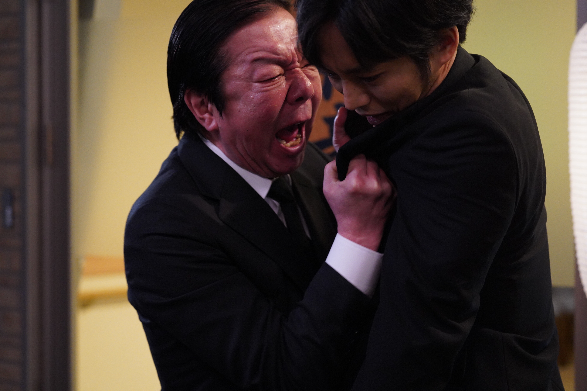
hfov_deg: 23.9
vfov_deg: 16.1
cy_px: 196
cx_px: 294
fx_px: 1386
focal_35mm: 85
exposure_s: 1/125
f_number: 4
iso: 6400
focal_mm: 85
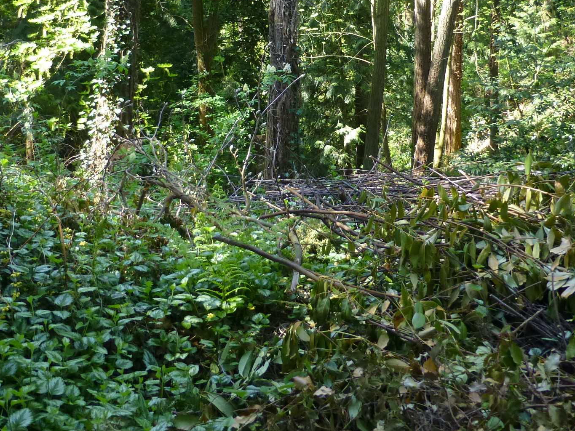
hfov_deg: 42.1
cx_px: 297
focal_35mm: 45
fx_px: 748
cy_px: 69
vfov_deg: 31.1
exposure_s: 1/125
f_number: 3.3
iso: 250
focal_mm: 4.3
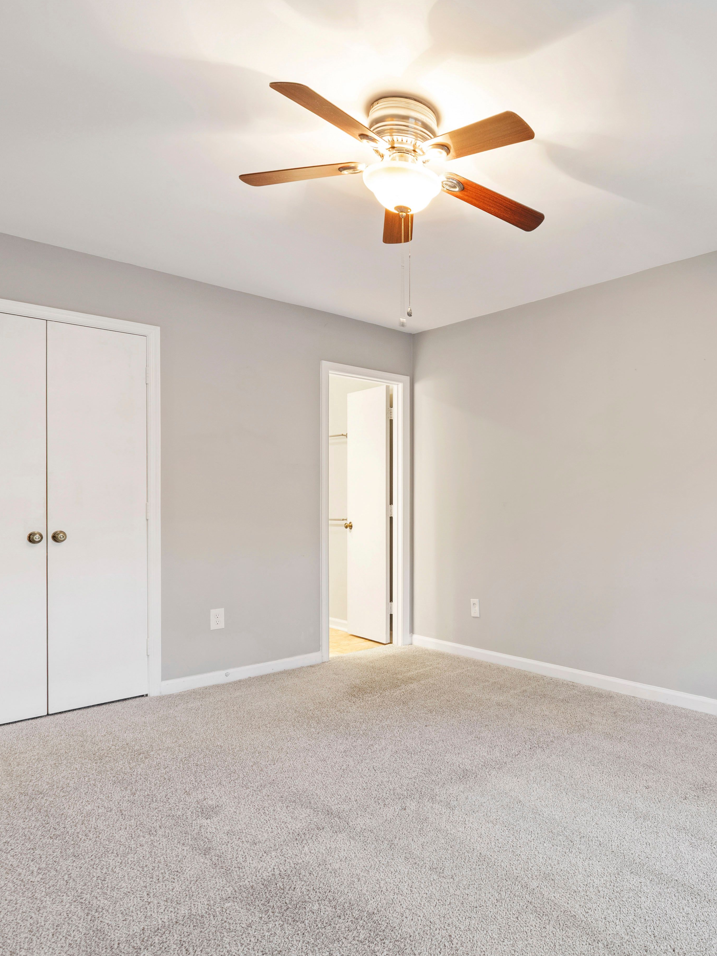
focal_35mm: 22
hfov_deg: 56.8
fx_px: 608
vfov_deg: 76.4
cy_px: 485
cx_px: 569
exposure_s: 4
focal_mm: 10
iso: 100
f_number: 8
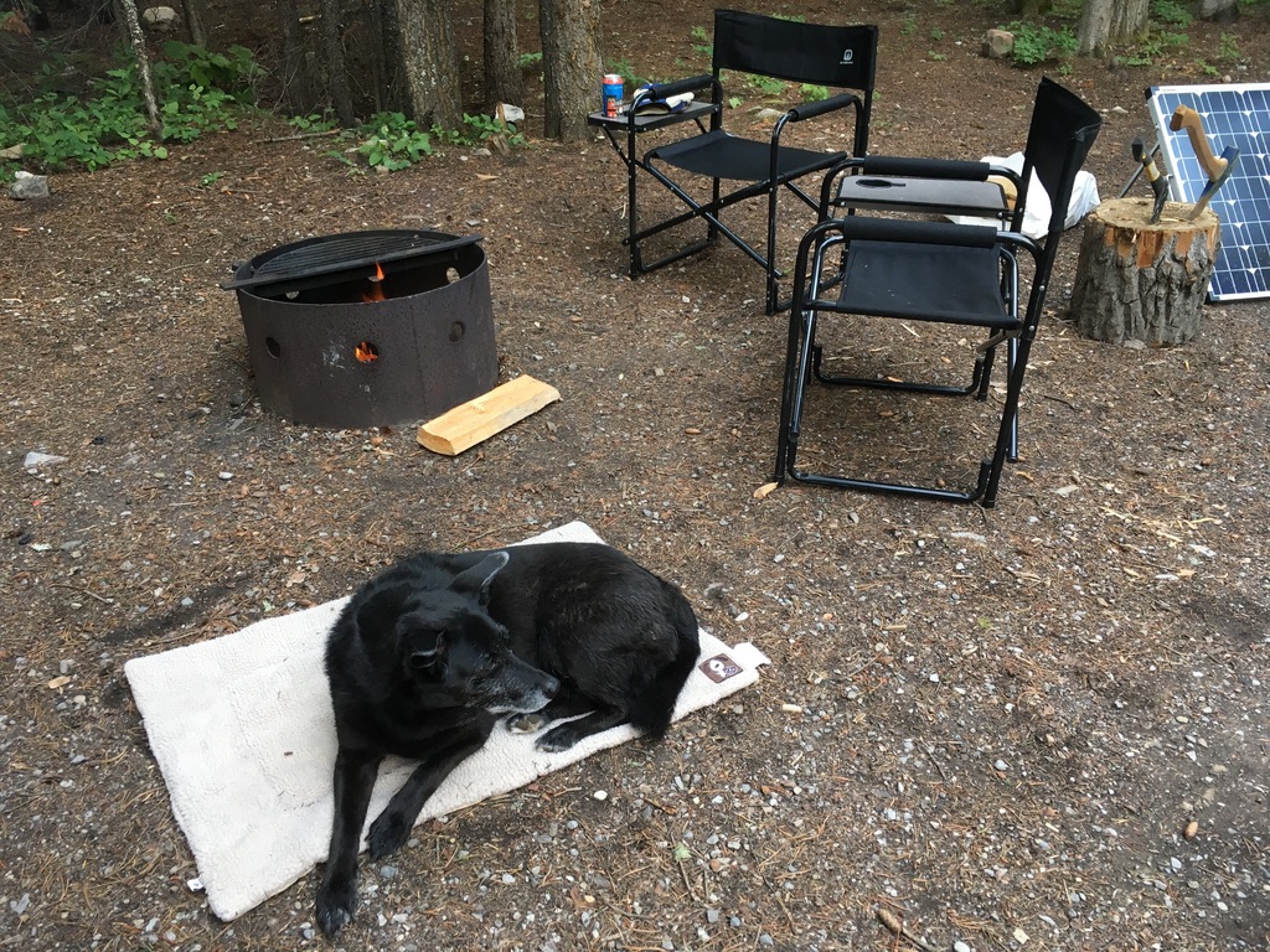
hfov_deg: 61.7
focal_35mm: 29
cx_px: 635
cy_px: 476
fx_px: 1064
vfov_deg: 48.2
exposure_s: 1/30
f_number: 2.2
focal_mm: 4.15
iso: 50
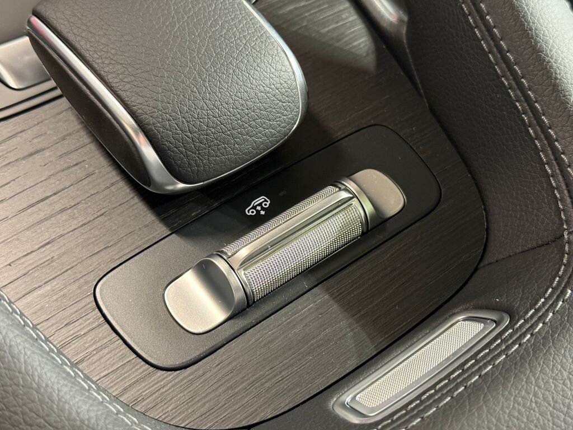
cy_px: 215
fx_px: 795
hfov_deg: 39.7
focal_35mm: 48
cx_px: 286
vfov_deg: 30.3
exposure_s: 1/25
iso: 500
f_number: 1.78
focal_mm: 6.76
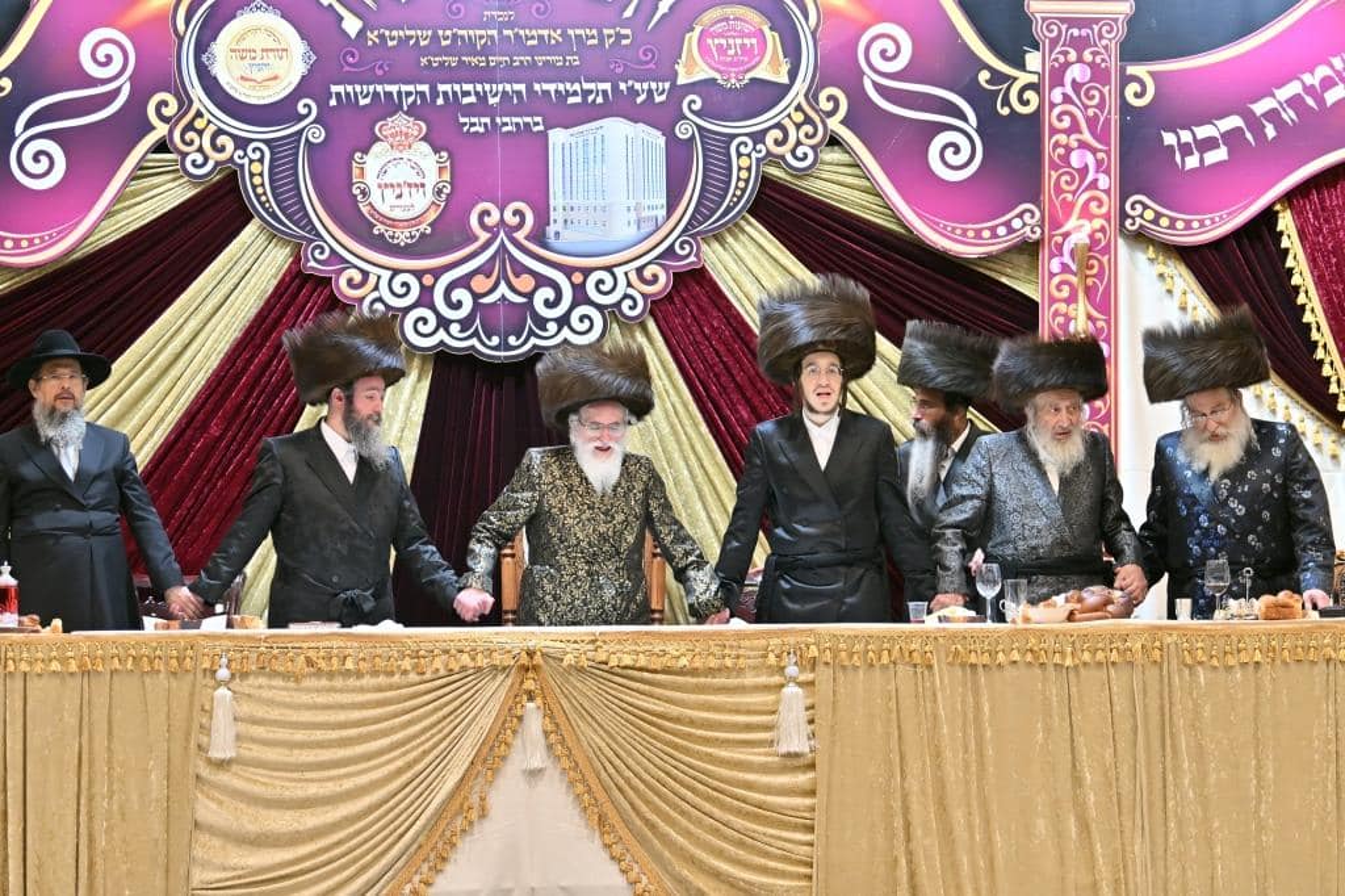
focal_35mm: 105
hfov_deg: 19.5
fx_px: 3921
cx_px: 672
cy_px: 448
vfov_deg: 13.0
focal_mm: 70
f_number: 2.8
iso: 400
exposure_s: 1/200
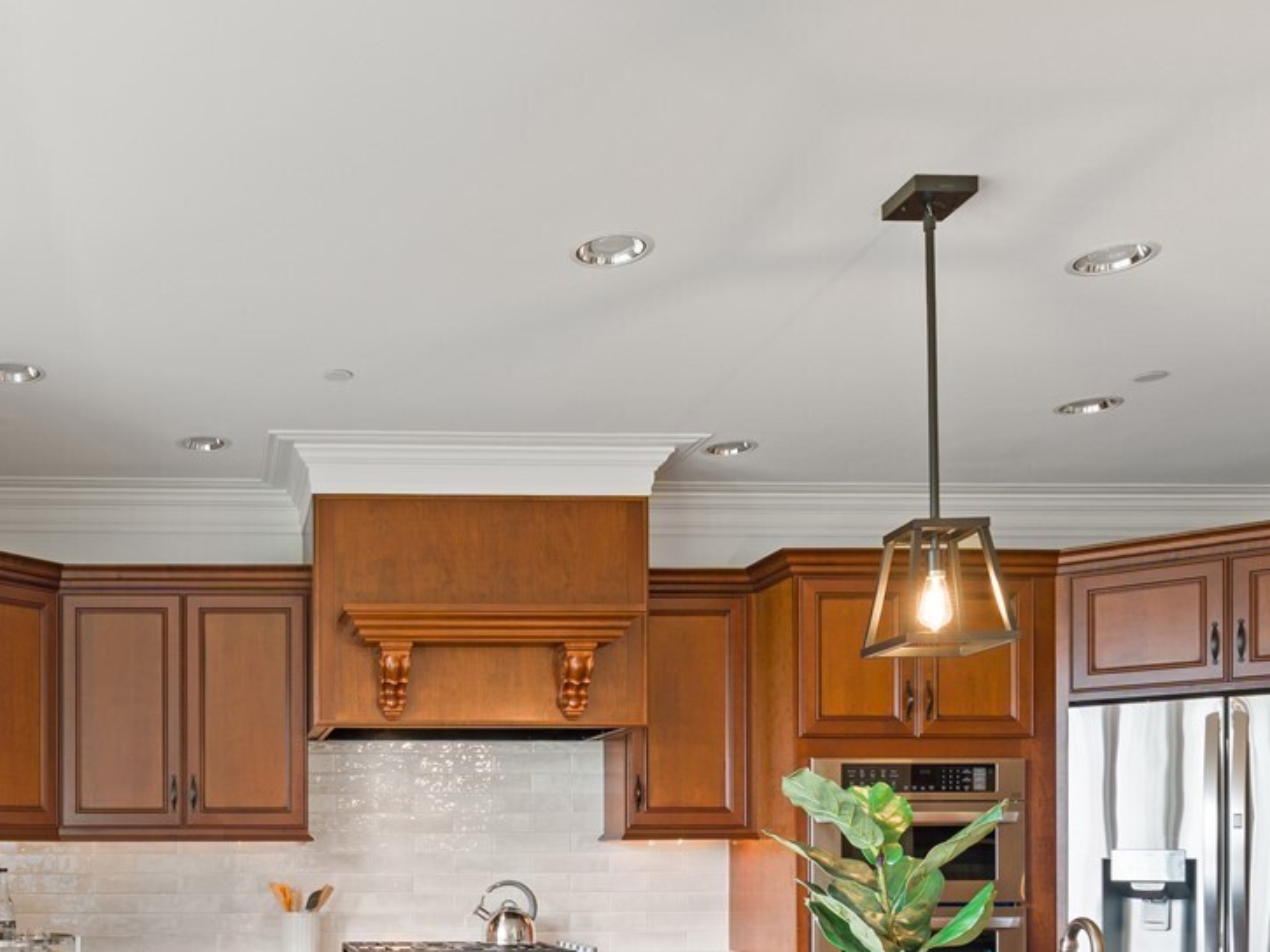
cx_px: 255
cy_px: 850
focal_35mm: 36
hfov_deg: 48.5
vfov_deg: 37.2
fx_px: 1321
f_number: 9
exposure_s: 1/2
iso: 160
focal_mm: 16
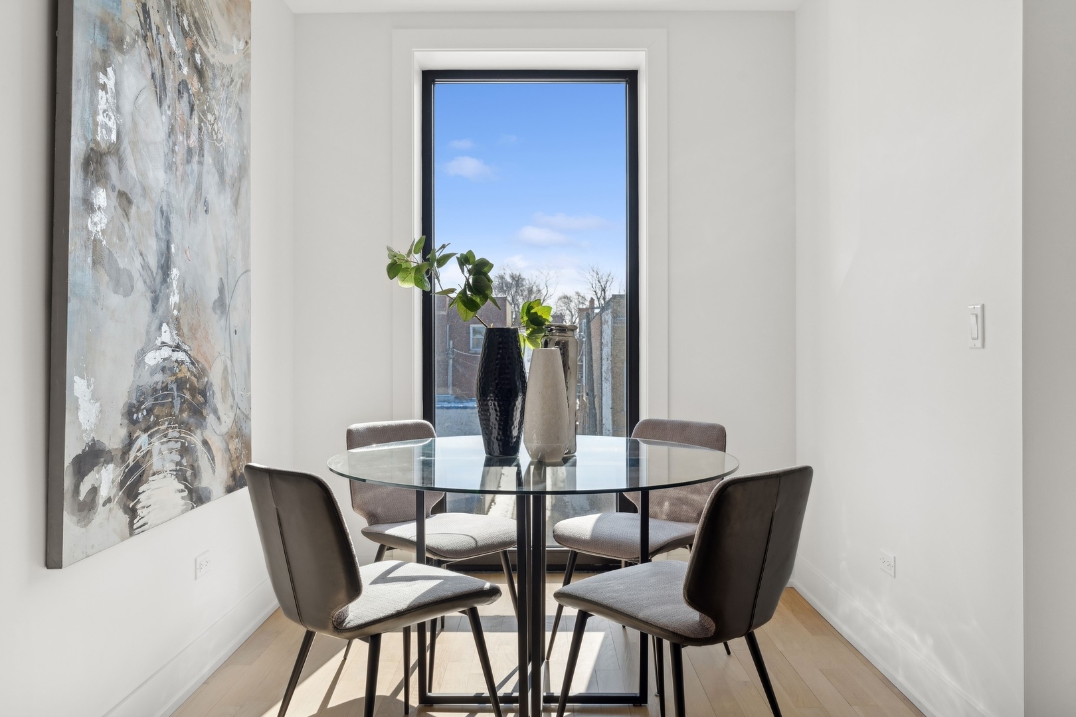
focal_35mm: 28
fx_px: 837
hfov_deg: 65.5
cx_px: 538
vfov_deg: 46.4
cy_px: 358
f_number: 8
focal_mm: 28
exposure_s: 1/160
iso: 320
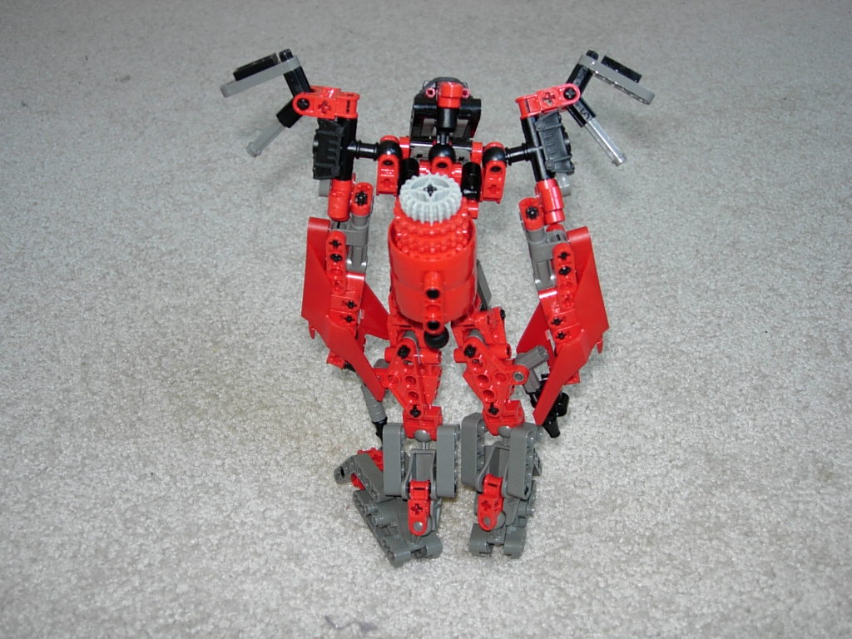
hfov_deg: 45.8
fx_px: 1009
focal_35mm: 41
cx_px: 426
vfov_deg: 35.1
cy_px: 320
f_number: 2.9
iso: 79
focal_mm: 8.5
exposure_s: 1/30.2
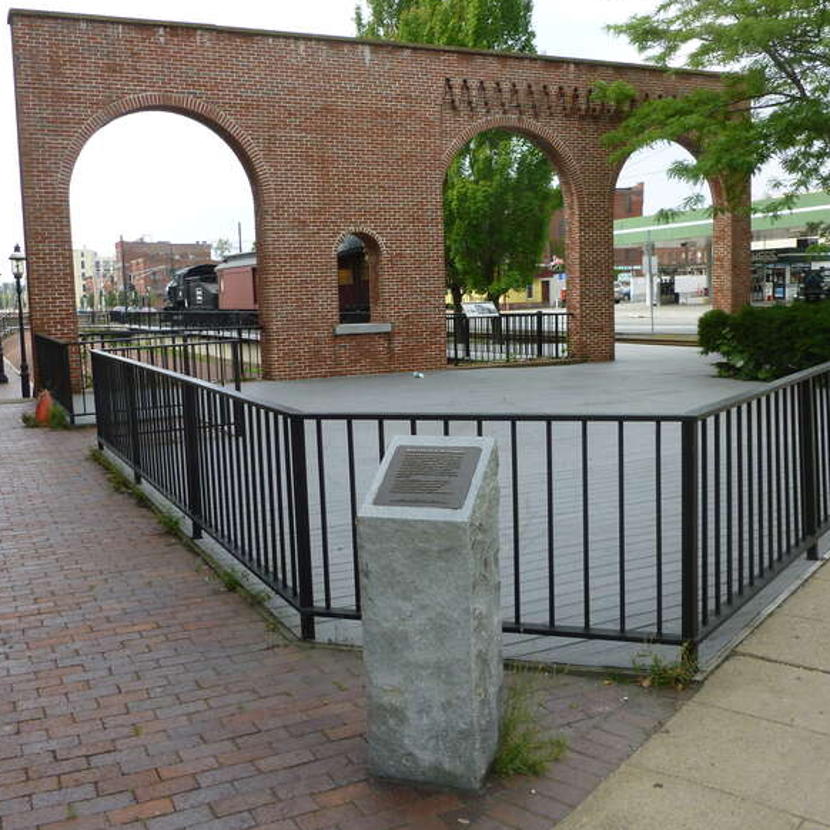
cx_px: 401
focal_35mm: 34
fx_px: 922
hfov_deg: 48.4
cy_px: 406
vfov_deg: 48.4
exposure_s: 1/400
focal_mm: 5
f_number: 3.3
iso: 100
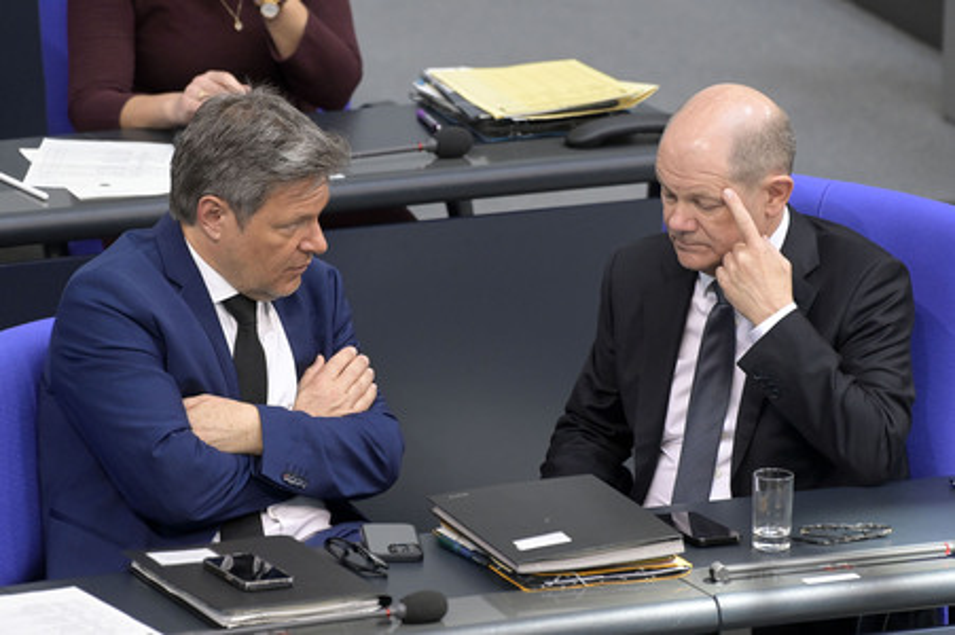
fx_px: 10868
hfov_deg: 5.0
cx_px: 478
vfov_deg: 3.3
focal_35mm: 410
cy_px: 318
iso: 6400
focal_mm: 410
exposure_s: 1/320
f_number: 5.6
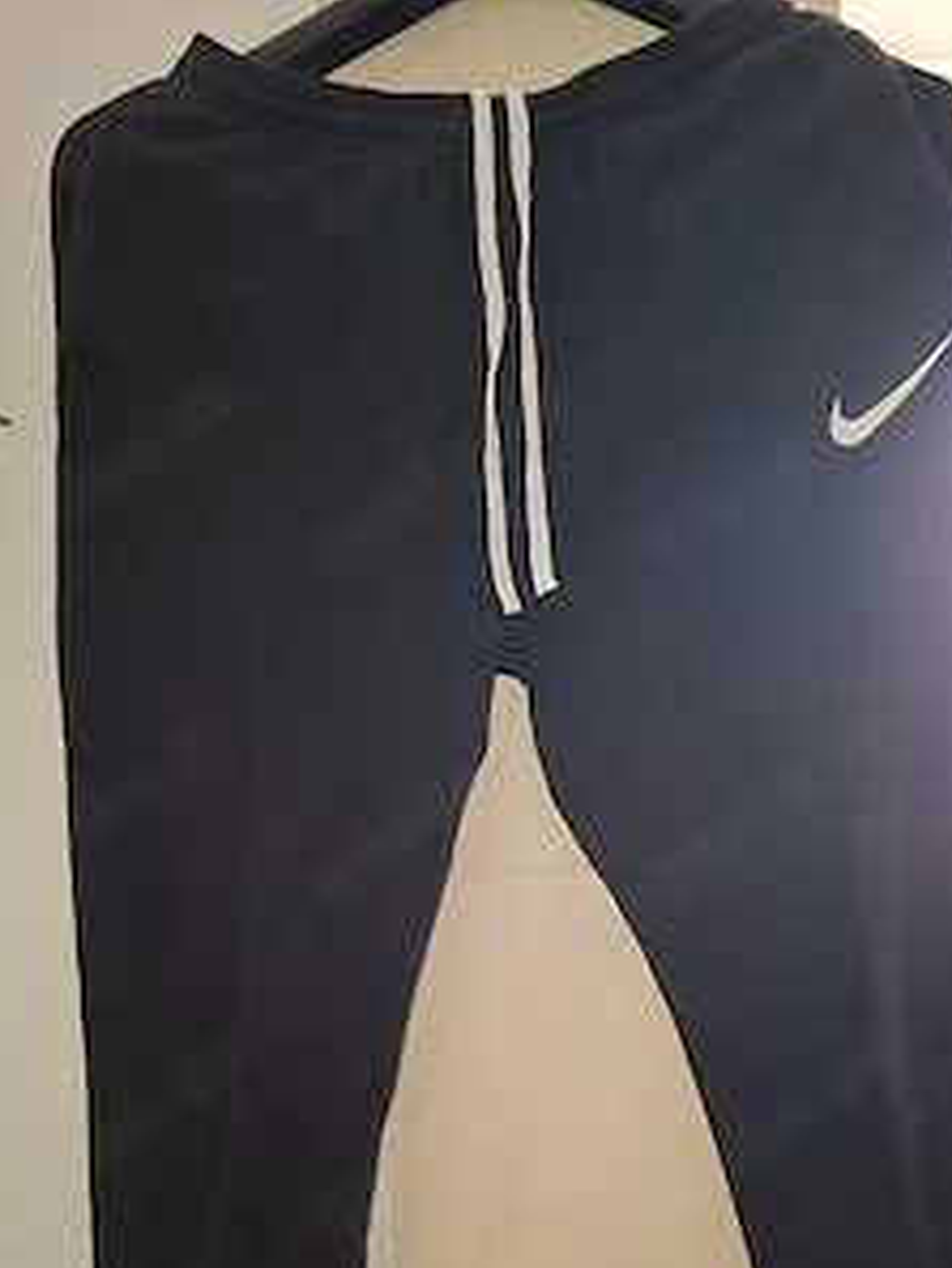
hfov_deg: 45.4
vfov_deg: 57.0
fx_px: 1136
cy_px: 850
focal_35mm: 31
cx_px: 529
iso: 160
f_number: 1.8
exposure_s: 1/120
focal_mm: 5.54
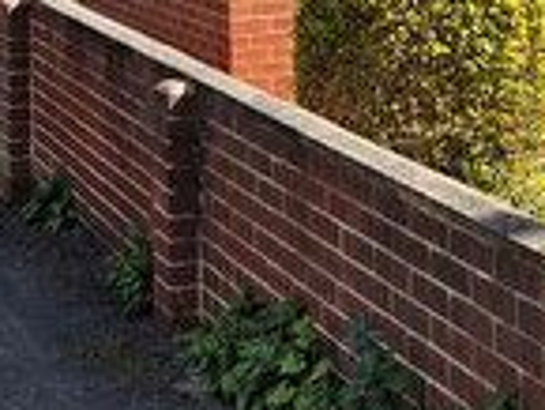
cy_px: -220
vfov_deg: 12.6
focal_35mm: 111
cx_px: 289
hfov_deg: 17.7
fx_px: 1749
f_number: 1.8
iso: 25
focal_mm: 5.4
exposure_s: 1/1540
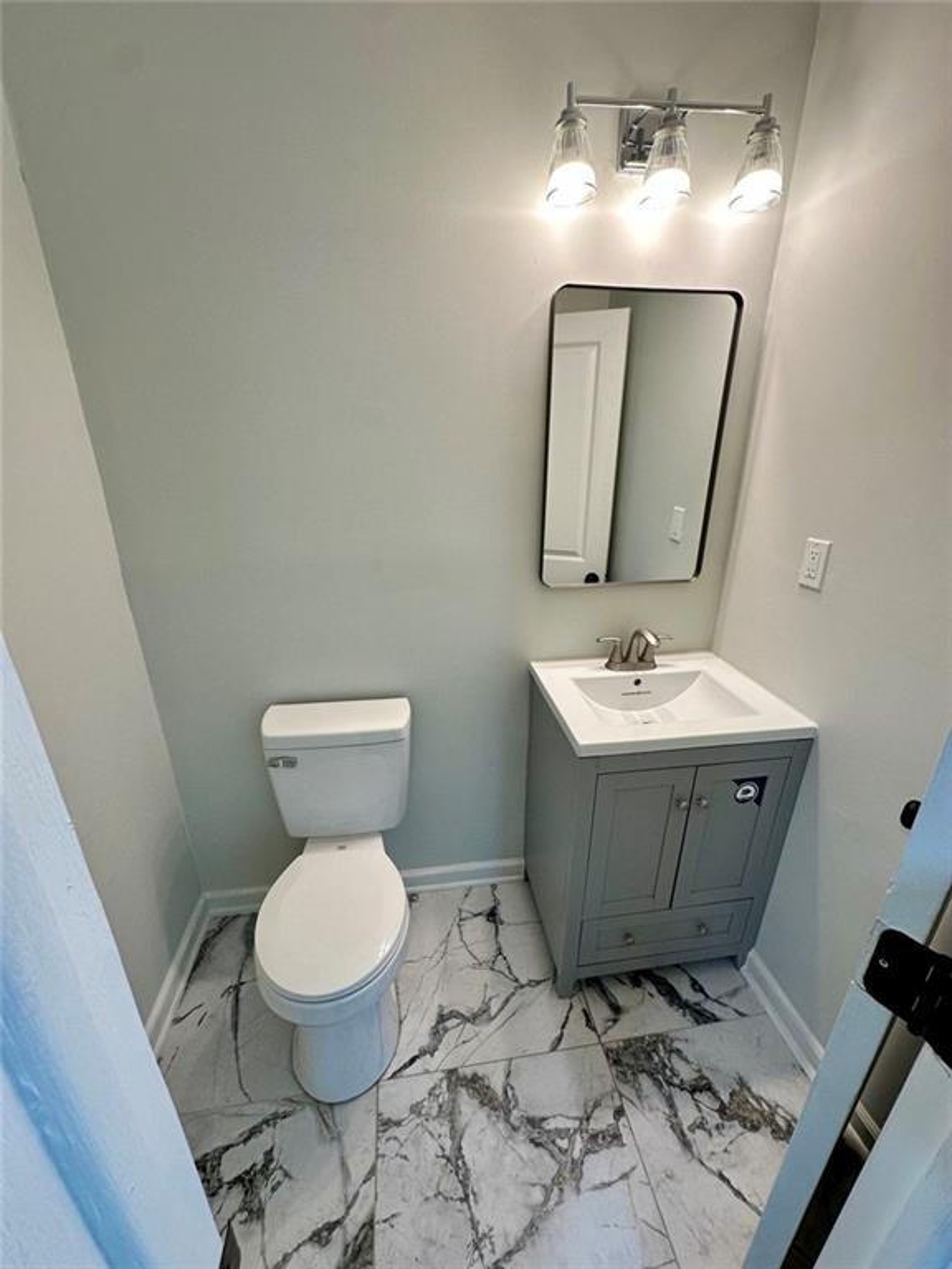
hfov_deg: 85.7
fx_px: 513
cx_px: 476
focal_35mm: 14
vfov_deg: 102.1
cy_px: 634
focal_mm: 2.22
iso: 125
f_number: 2.2
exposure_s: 1/120
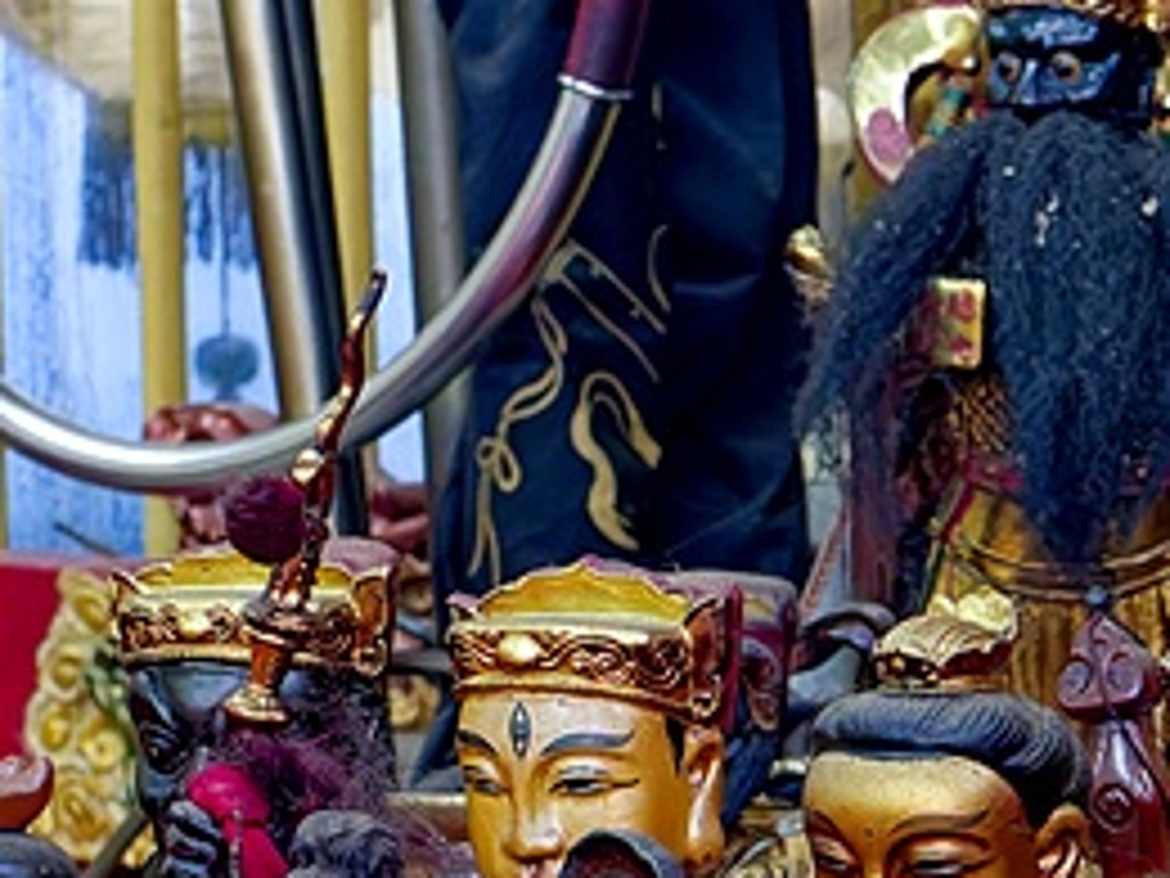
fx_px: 7132
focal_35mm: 211
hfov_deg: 9.3
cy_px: 765
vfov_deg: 7.0
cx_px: 1361
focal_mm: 19
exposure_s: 1/60
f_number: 4
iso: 2500
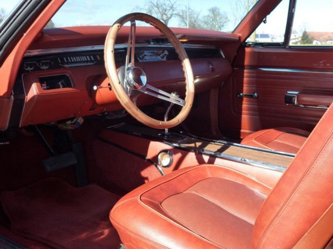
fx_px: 365
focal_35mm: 38
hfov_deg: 49.0
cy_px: 124
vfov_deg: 37.6
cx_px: 166
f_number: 2.9
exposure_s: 1/60
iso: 50
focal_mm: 6.3
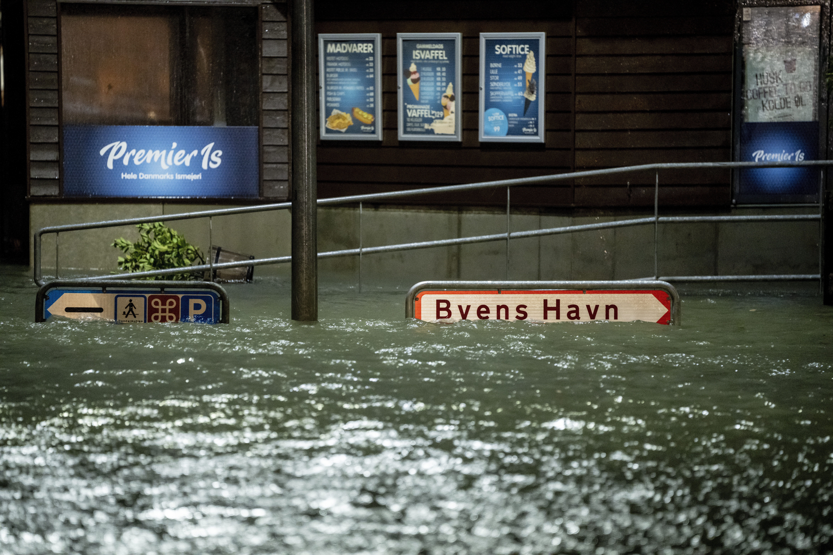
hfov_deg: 10.3
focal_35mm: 200
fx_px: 4627
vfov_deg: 6.9
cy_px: 278
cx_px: 416
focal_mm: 200
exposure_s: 1/50
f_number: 2.8
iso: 6400
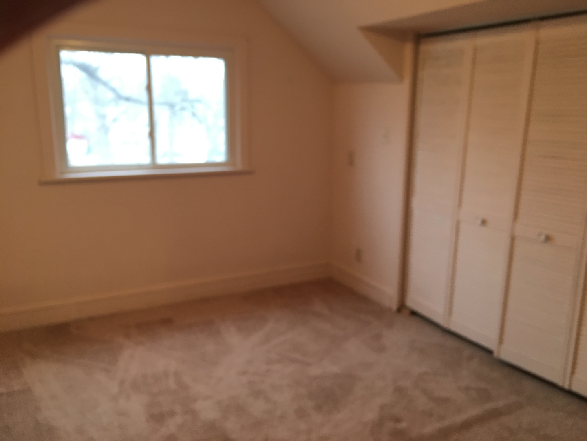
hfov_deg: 61.7
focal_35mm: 29
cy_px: 220
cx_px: 294
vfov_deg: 48.2
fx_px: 492
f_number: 2.2
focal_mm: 4.15
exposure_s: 1/30
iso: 80
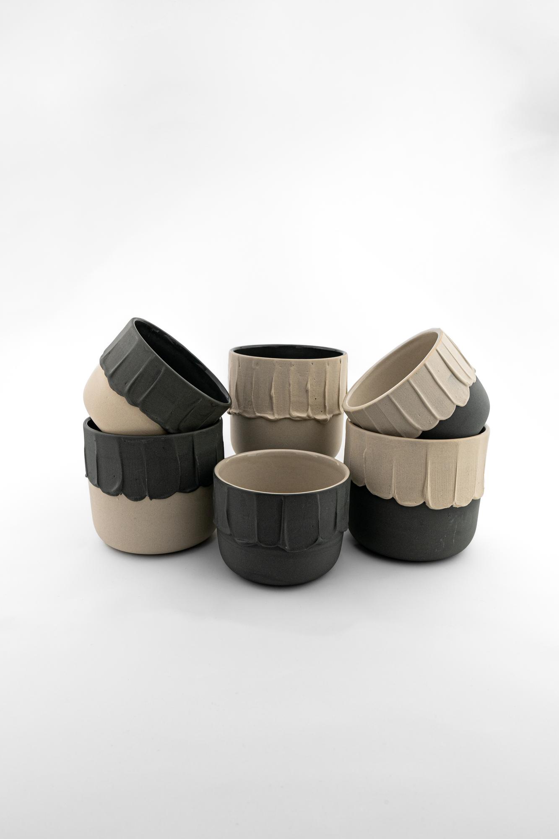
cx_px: 280
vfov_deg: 73.7
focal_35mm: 24
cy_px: 420
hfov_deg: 53.1
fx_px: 559
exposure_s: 1/100
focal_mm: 24
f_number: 14
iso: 500
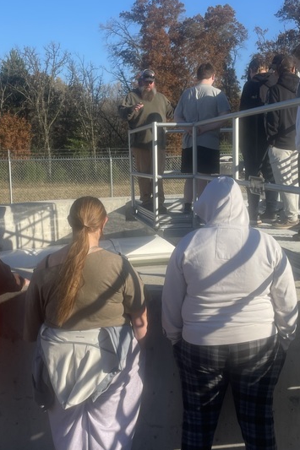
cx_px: 146
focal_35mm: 52
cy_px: 232
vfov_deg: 38.2
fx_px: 650
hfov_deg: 26.0
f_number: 1.6
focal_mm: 4.2
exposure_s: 1/2353
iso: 32
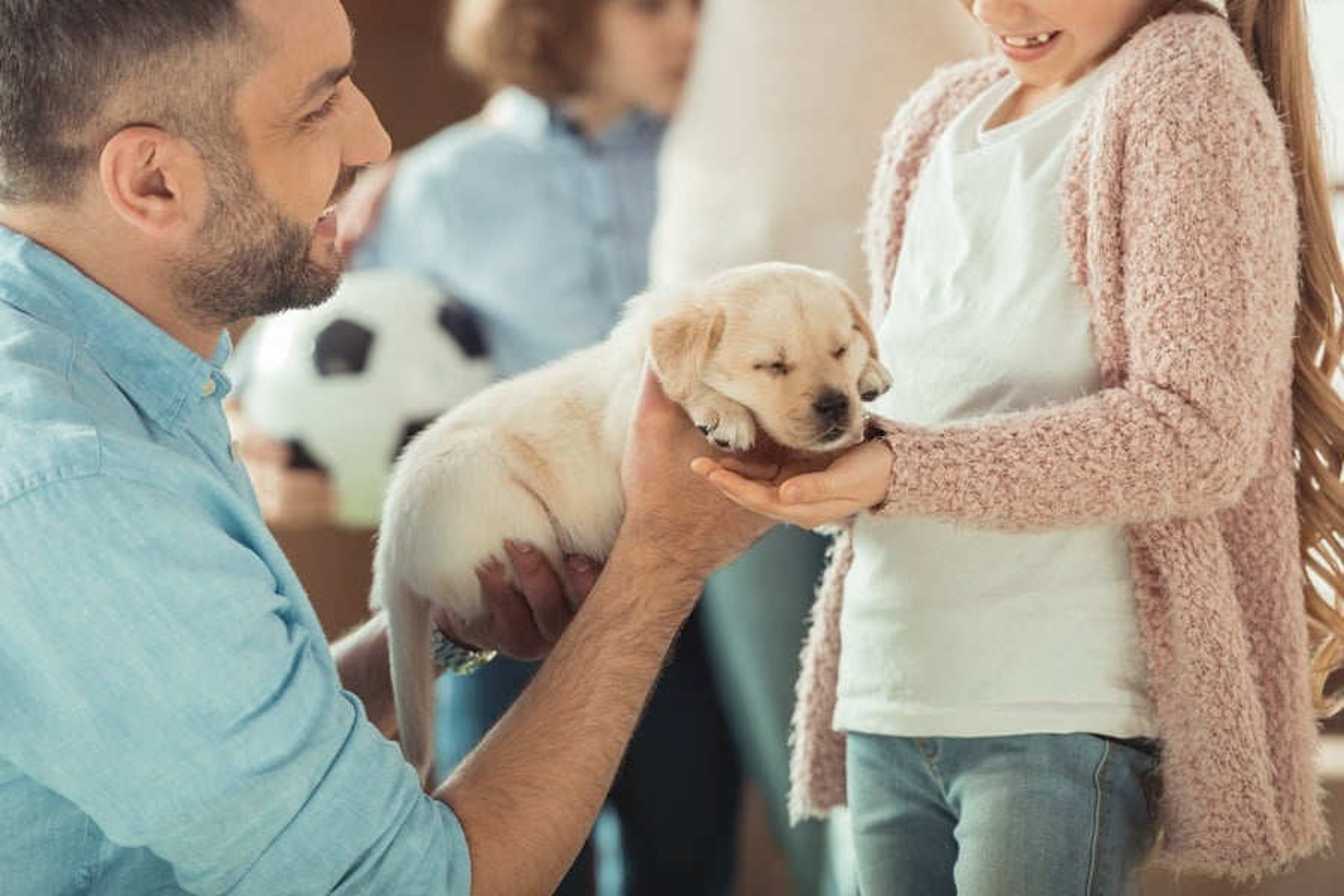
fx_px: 6533
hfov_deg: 11.7
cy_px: 448
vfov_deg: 7.8
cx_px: 672
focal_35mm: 175
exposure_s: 1/250
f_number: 4
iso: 320
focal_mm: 175
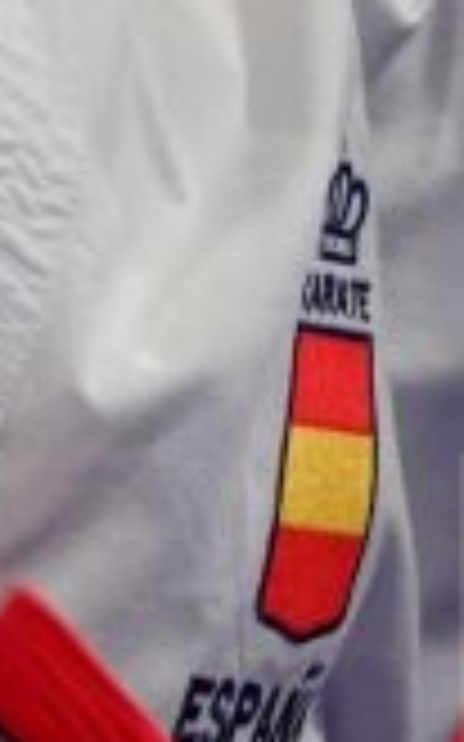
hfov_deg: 0.4
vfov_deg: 0.7
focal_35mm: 2967
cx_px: -644
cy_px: 863
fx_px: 60083
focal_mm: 400
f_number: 2.8
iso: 800
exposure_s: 1/500
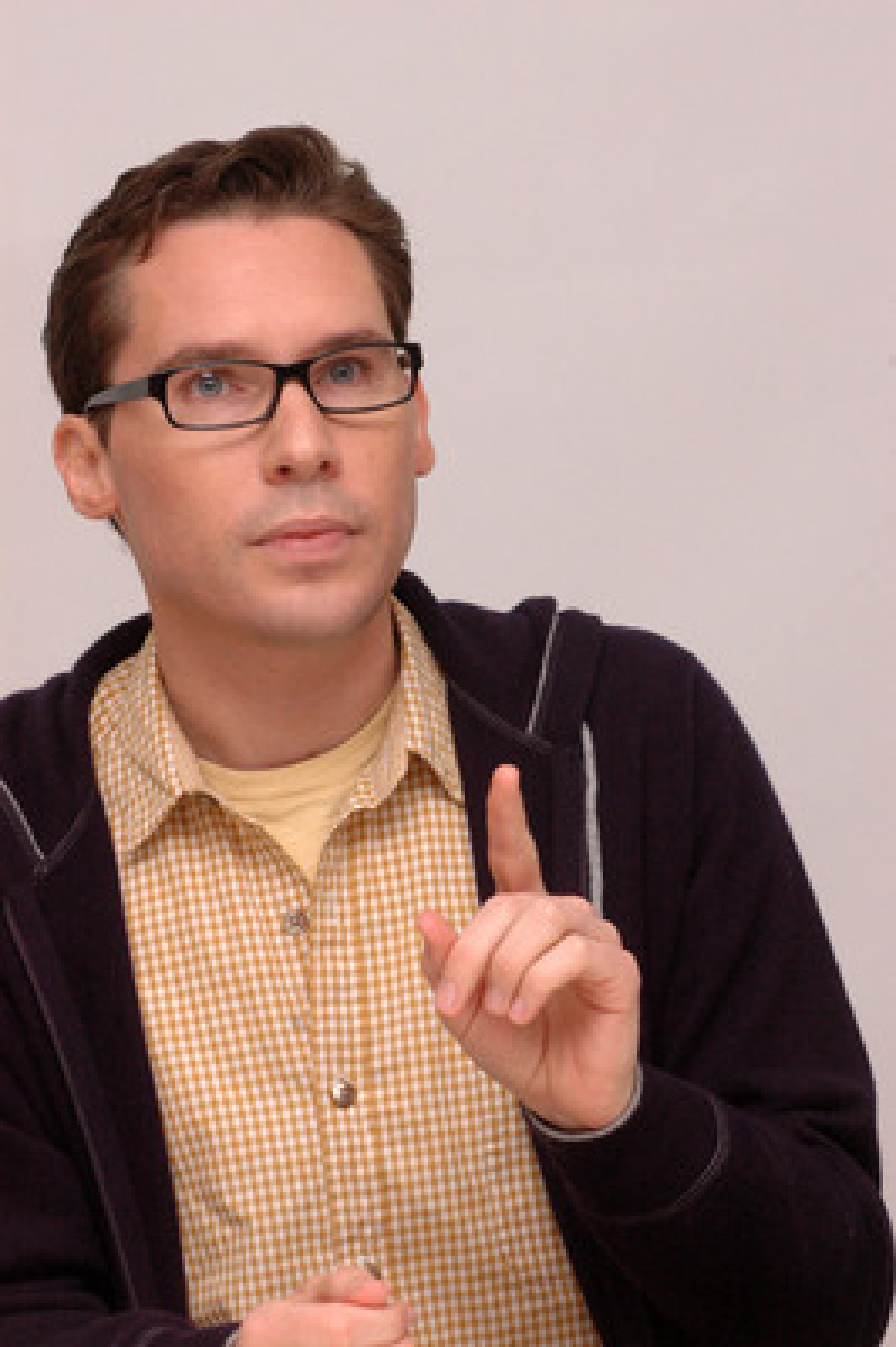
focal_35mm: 129
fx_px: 4824
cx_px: 448
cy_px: 674
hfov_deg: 10.6
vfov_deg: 15.9
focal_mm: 86
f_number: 9
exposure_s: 1/800
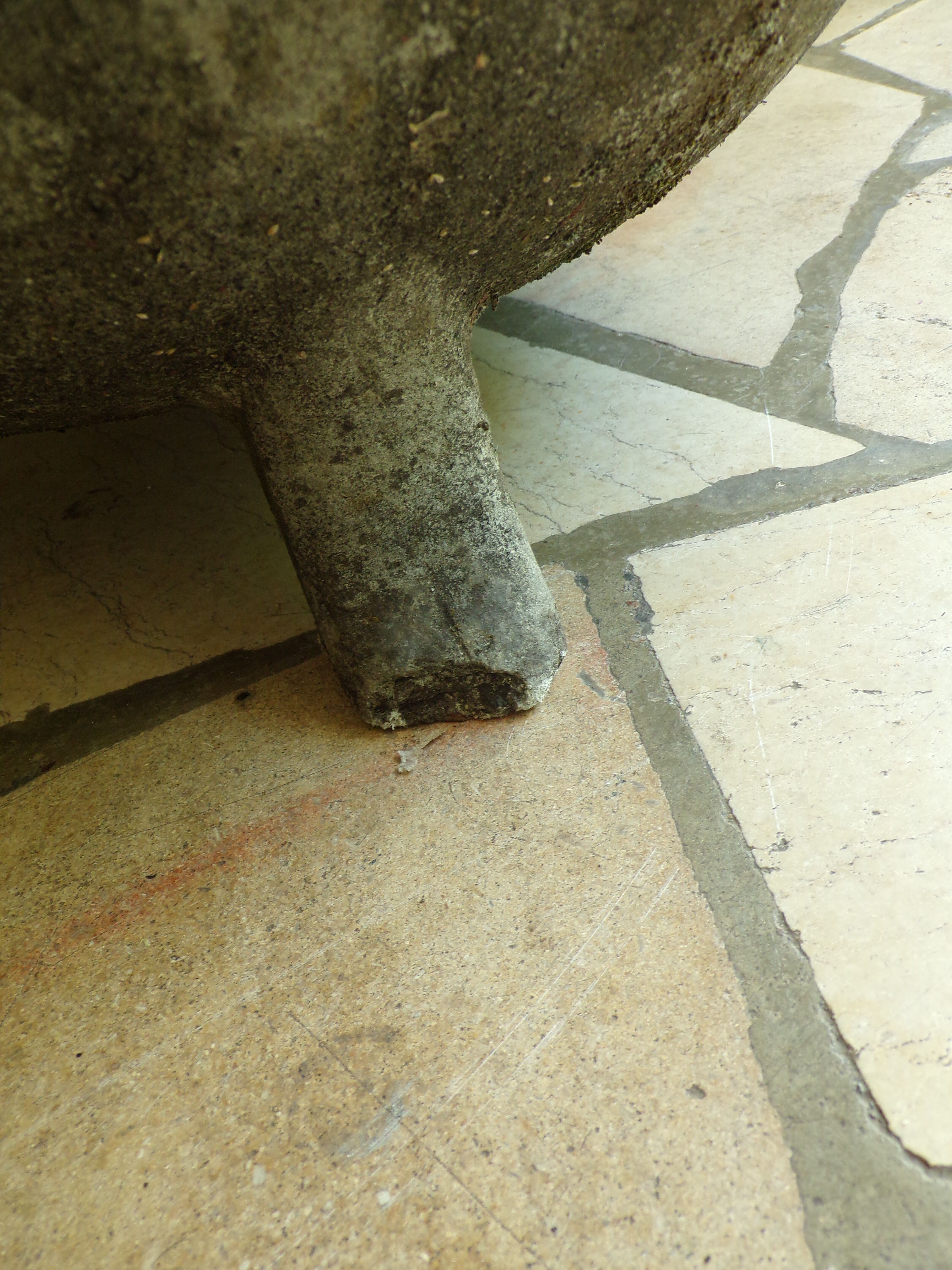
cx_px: 476
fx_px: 1027
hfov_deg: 49.7
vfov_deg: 63.4
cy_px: 635
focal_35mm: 28
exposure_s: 1/34
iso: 175
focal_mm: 5
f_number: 3.1
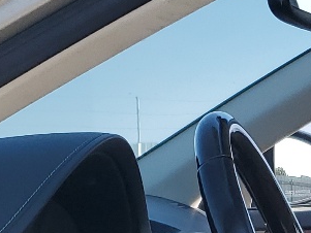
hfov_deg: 14.1
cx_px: 292
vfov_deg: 9.9
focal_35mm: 138
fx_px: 1240
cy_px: 475
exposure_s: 1/2000
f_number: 1.5
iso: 50
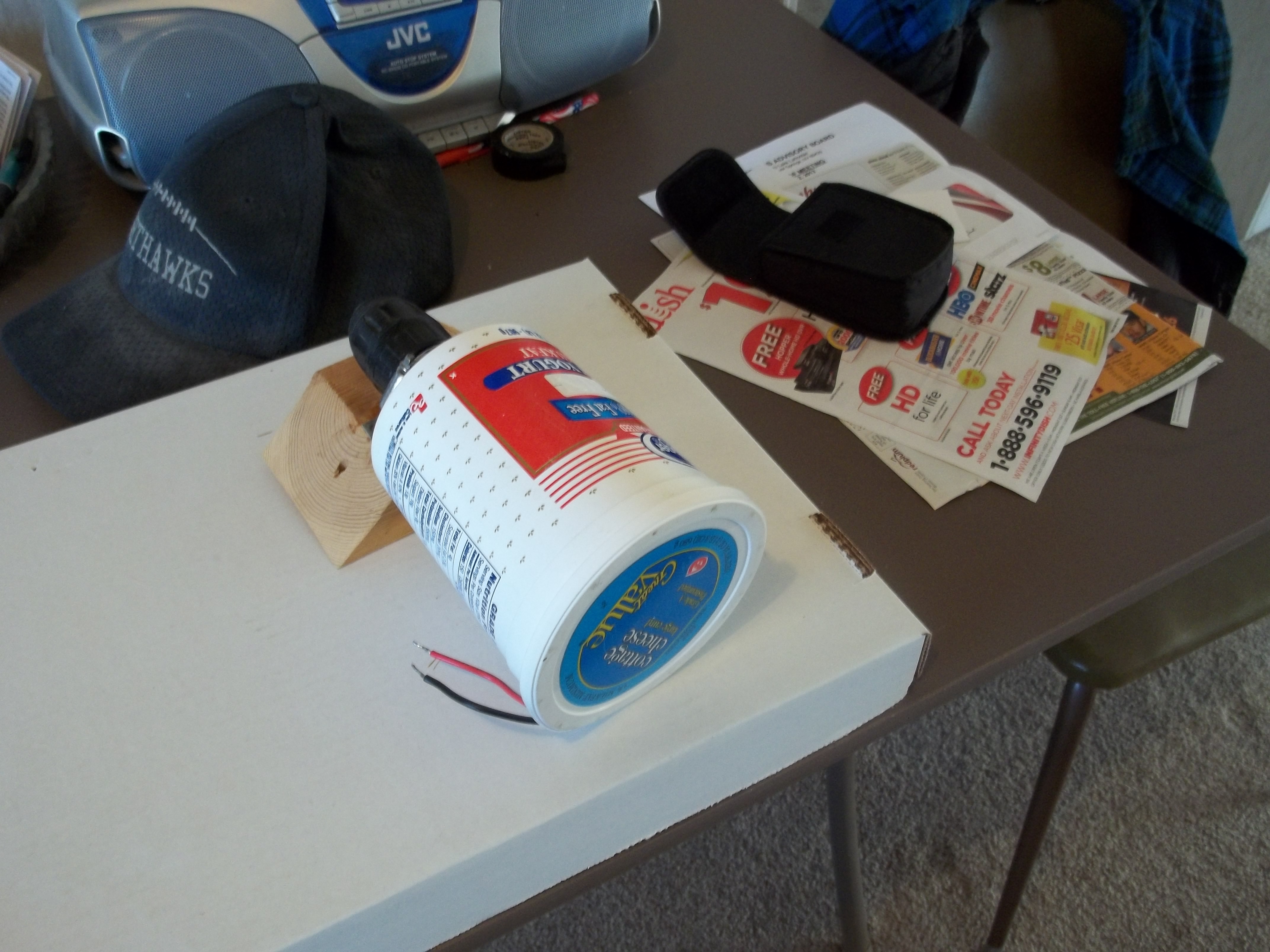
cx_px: 635
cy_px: 476
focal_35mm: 33
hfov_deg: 55.4
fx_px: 1211
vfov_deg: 42.9
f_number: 3.3
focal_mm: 5.9
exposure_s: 1/20
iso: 160
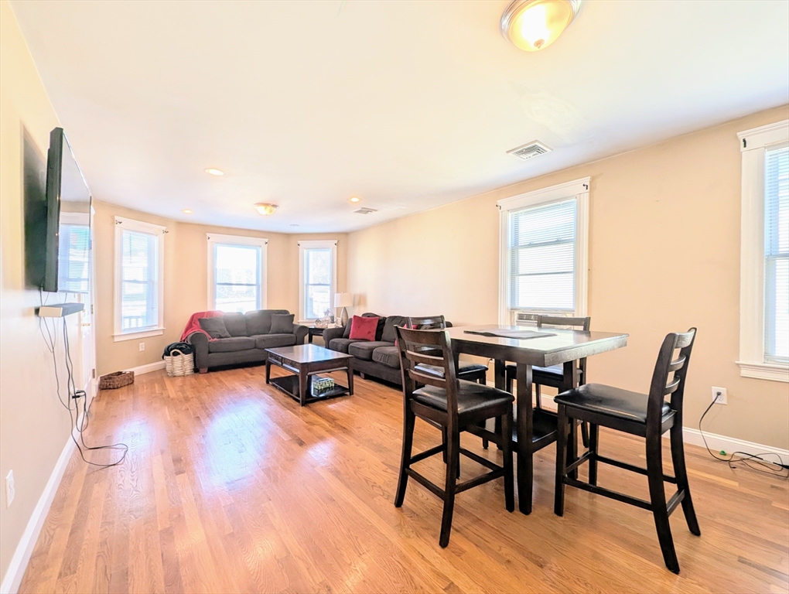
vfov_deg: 90.1
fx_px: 297
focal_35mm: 13
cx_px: 394
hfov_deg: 106.1
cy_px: 297
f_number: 2.2
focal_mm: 1.95
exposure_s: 1/101
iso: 44
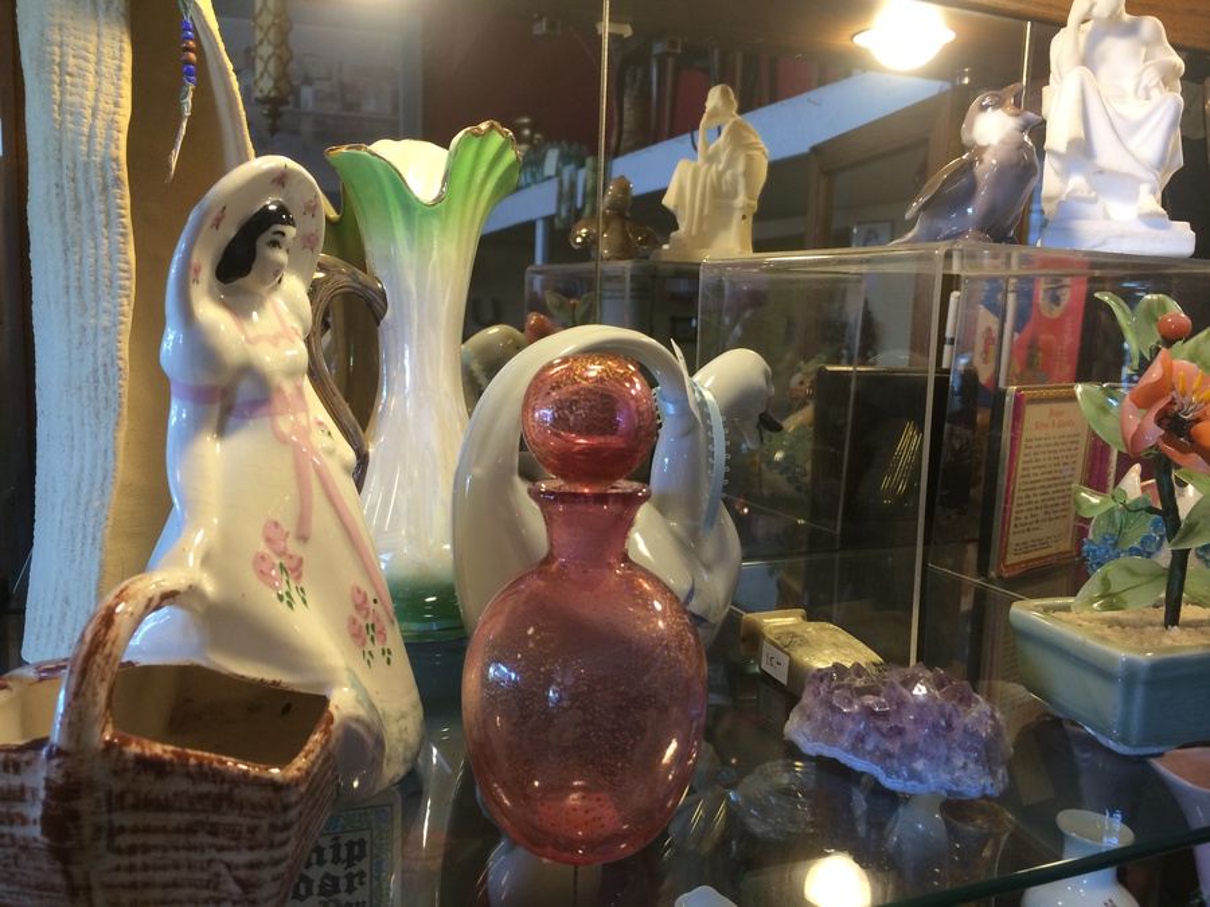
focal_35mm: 30
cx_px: 605
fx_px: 1049
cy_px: 454
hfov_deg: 60.0
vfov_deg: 46.8
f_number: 2.2
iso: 80
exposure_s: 1/30
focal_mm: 4.12
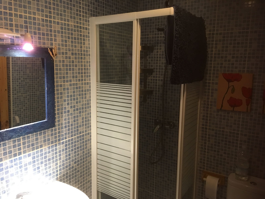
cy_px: 100
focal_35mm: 29
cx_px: 132
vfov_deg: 48.2
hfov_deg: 61.7
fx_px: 222
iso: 200
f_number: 2.2
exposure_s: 1/20
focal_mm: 4.15
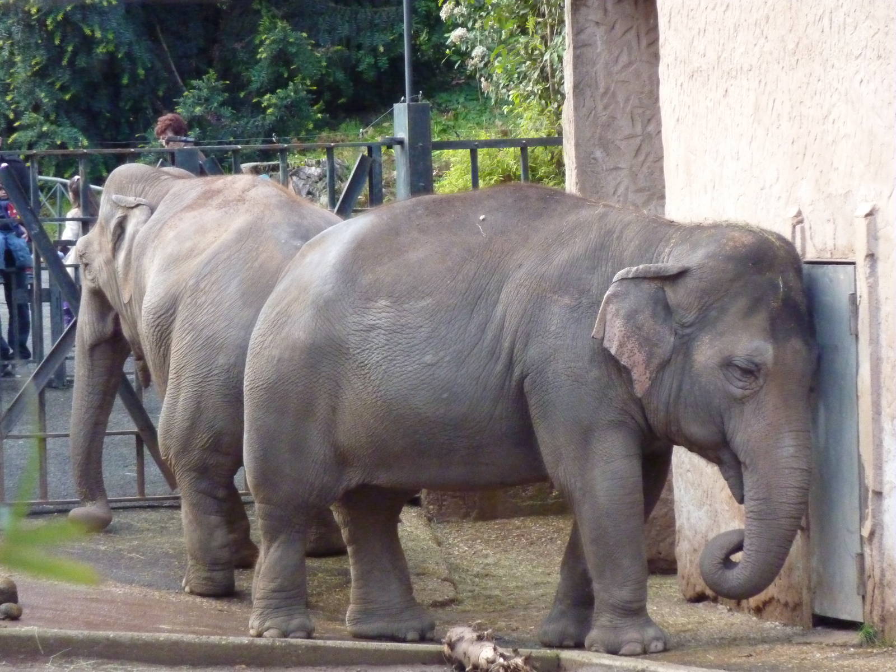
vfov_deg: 5.0
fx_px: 7765
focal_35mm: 300
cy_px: 336
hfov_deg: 6.6
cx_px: 448
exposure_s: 1/200
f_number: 4.9
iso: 800
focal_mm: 49.2
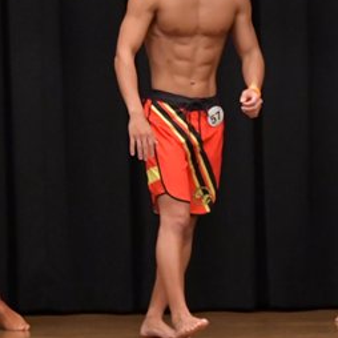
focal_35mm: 524
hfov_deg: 3.3
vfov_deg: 3.3
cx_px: 238
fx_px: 5789
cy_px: 112
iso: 6400
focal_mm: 135
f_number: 5.6
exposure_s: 1/400
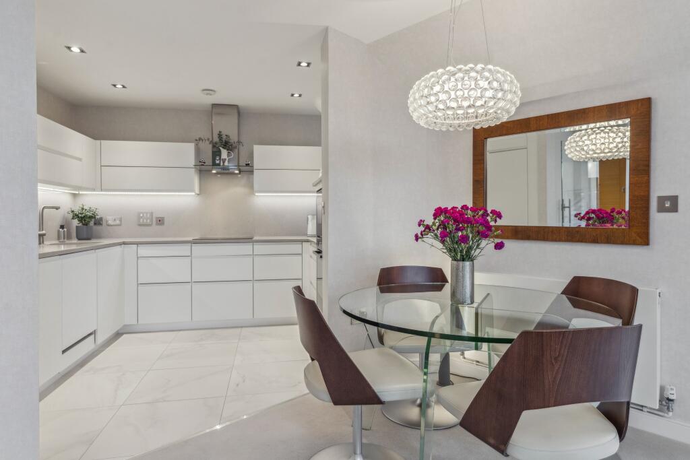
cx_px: 345
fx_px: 403
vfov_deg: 59.5
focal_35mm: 21
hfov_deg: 81.2
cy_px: 230
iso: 800
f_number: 6.3
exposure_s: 1/40
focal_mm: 21
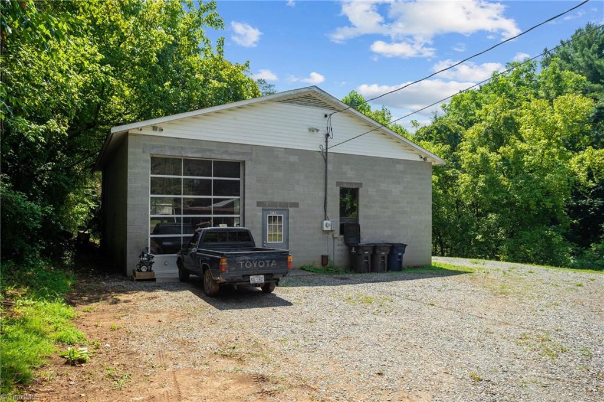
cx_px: 302
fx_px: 419
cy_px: 201
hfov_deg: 71.6
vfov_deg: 51.2
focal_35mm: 25
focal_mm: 25
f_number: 8
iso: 160
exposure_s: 1/250
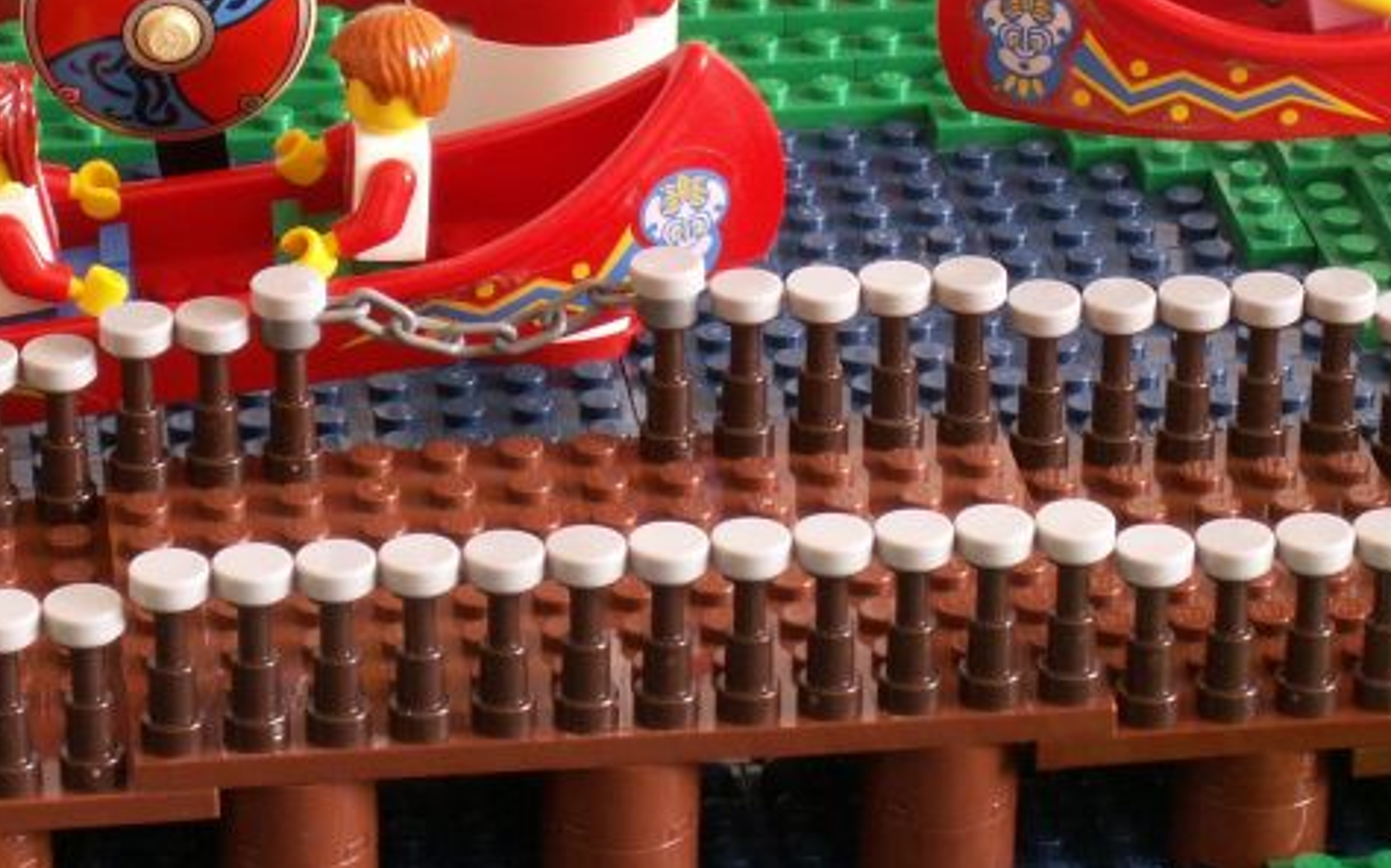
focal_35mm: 149
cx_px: 637
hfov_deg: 14.0
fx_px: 5647
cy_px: 364
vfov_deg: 8.8
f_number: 6.3
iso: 50
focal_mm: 10.87
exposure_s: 1/5
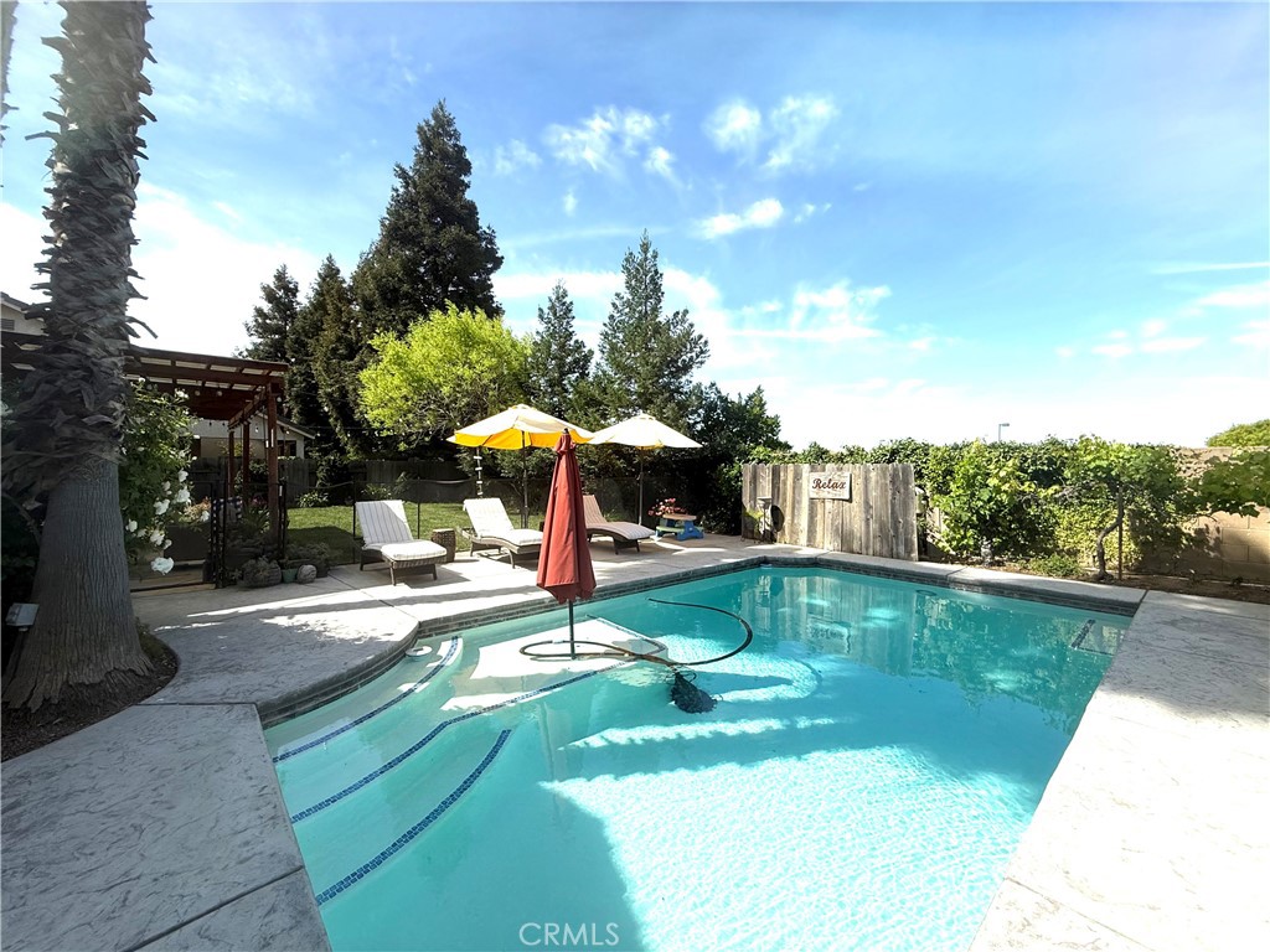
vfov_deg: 85.7
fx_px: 514
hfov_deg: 102.1
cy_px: 476
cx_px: 635
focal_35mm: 14
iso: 50
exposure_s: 1/1698
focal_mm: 2.22
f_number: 2.2
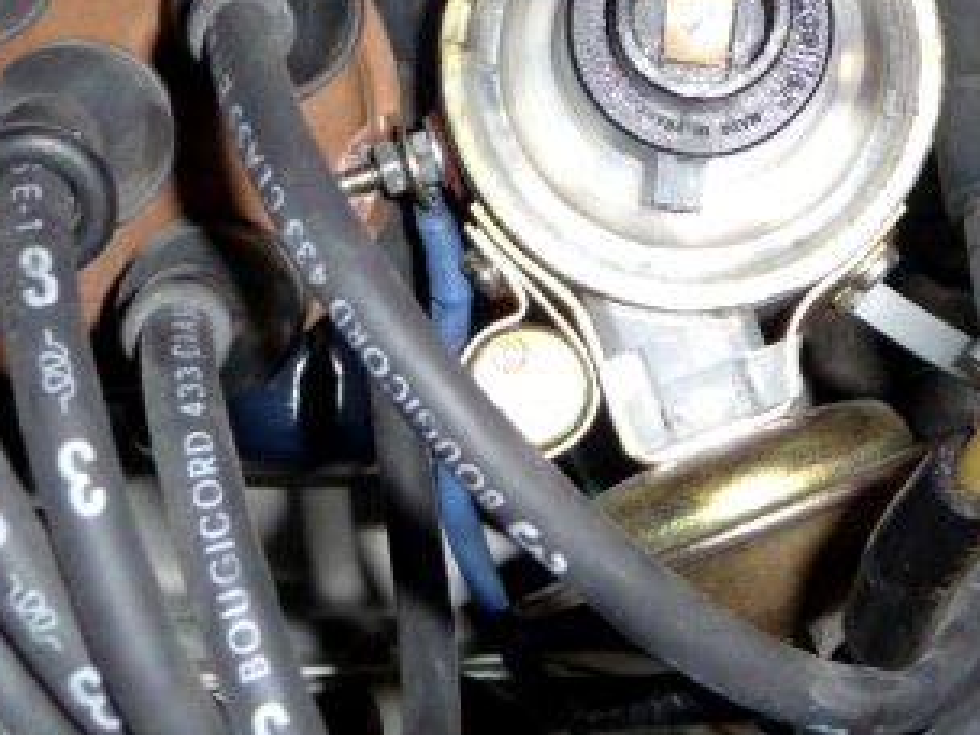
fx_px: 2265
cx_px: 780
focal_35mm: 80
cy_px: 64
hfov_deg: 24.0
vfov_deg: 18.1
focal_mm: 4.7
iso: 100
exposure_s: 1/30
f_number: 3.3
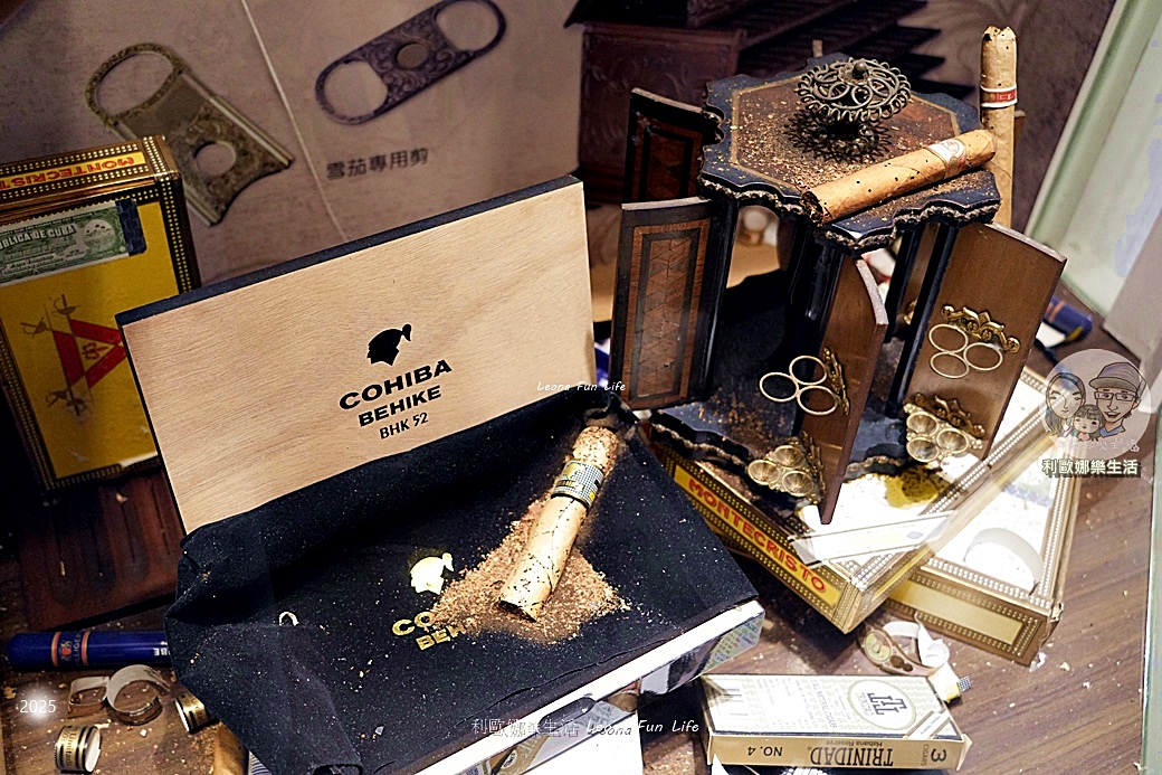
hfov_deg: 51.9
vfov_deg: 35.9
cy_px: 388
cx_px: 581
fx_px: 1194
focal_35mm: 37
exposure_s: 1/160
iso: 2500
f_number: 5
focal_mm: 37
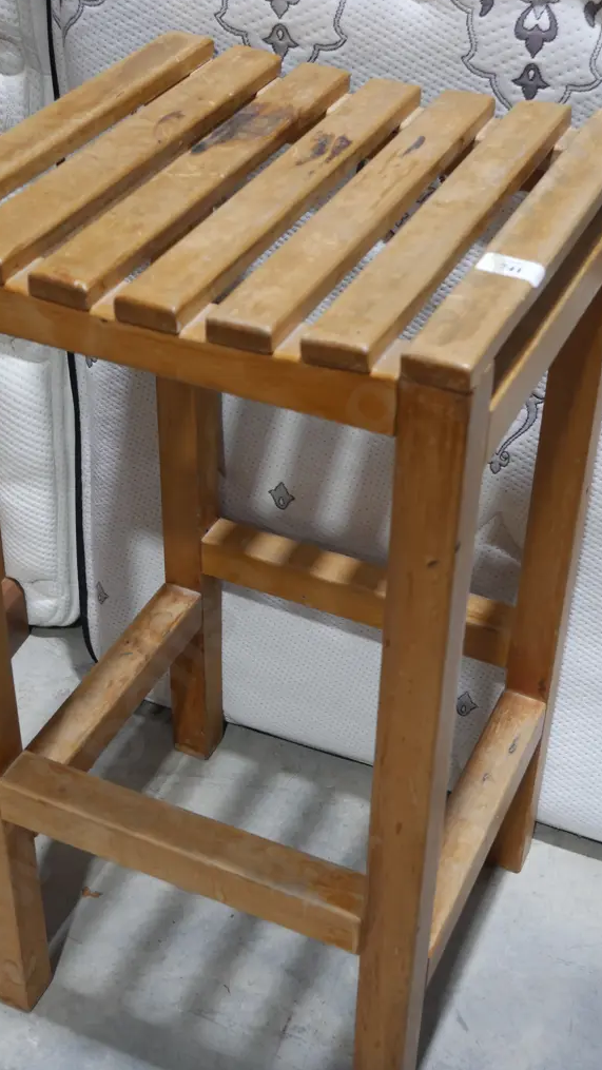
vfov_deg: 37.8
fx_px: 1561
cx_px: 277
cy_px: 532
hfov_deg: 21.8
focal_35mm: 55
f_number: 5.3
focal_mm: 25
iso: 500
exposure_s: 1/60
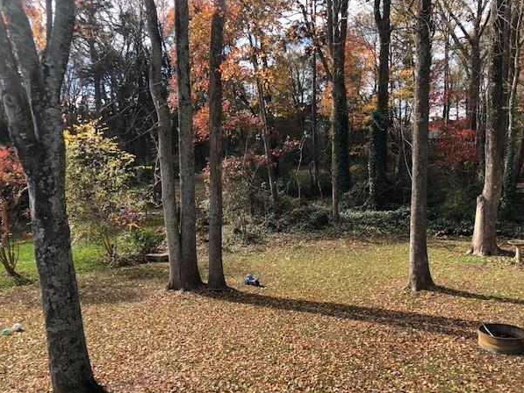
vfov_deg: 46.8
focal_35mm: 30
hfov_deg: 59.9
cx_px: 279
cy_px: 204
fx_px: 454
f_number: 1.8
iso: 20
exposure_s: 1/490
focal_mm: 3.99
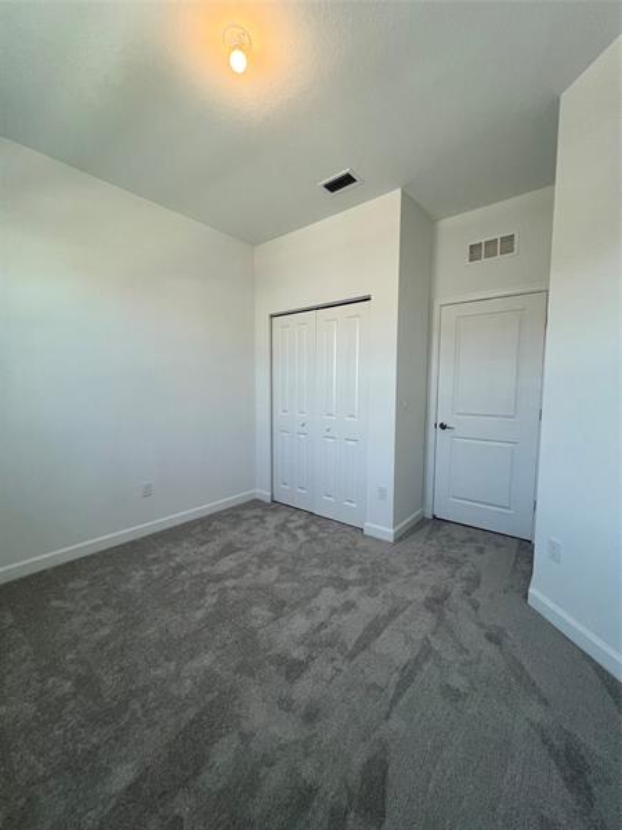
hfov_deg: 89.9
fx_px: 311
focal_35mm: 13
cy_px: 415
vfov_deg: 106.2
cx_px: 311
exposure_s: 1/120
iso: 80
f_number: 1.8
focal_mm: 1.57
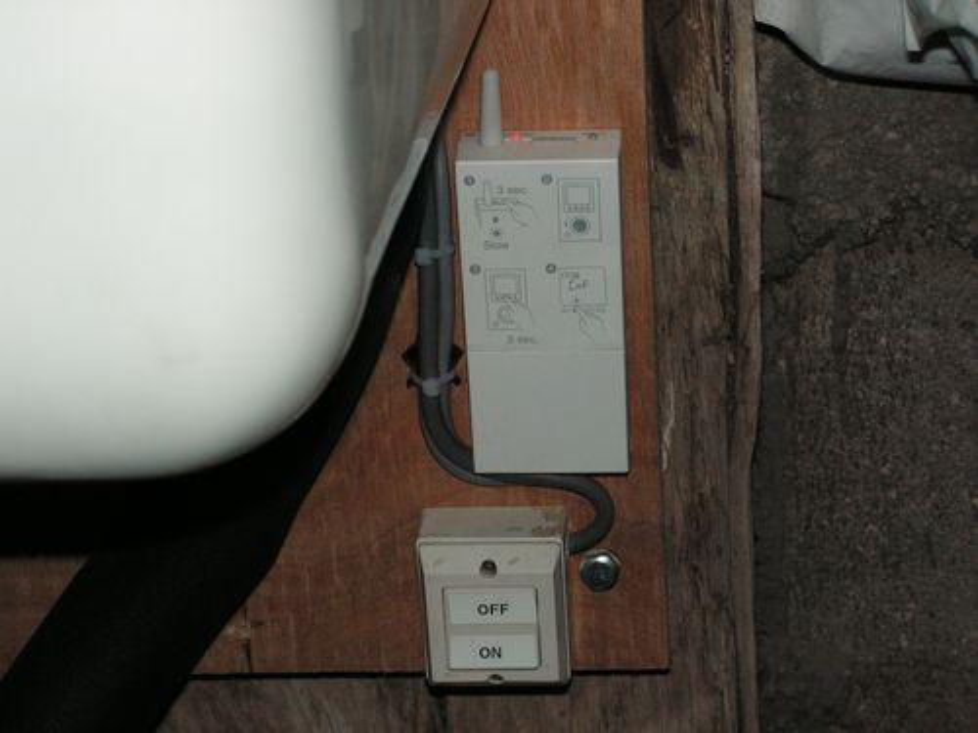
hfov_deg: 21.8
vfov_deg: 16.4
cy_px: 366
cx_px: 489
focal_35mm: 90
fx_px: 2543
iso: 160
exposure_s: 1/100
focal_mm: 15.1
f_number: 3.3
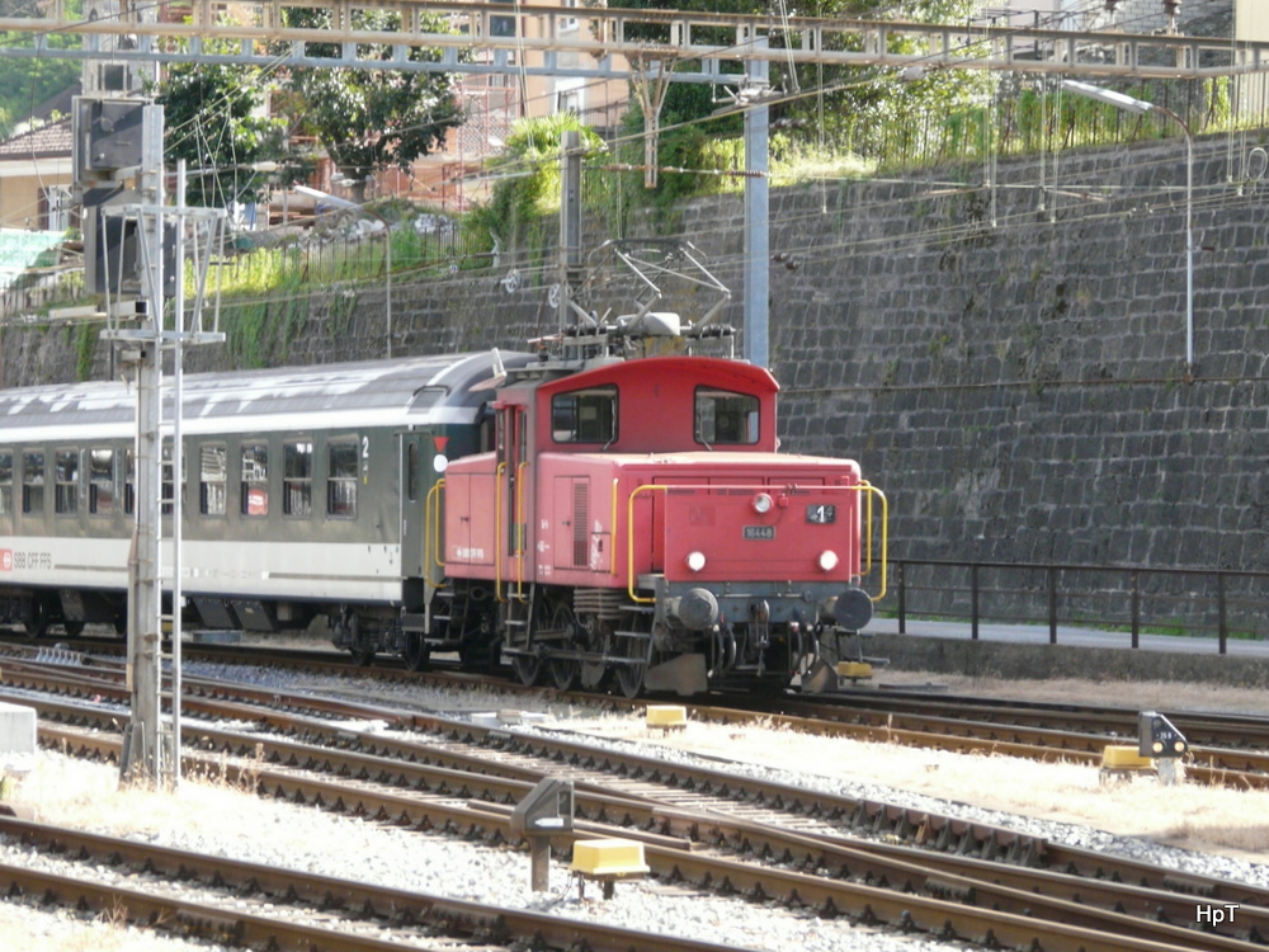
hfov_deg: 13.4
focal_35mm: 147
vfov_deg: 10.1
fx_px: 5389
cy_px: 476
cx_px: 634
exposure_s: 1/250
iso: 200
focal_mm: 24.2
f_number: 4
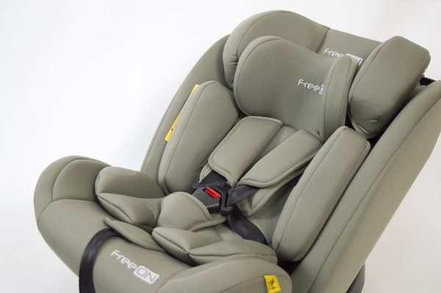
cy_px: 146
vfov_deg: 26.4
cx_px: 220
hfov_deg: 38.9
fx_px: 624
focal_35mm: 51
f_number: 4.5
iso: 400
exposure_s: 1/80
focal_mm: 34
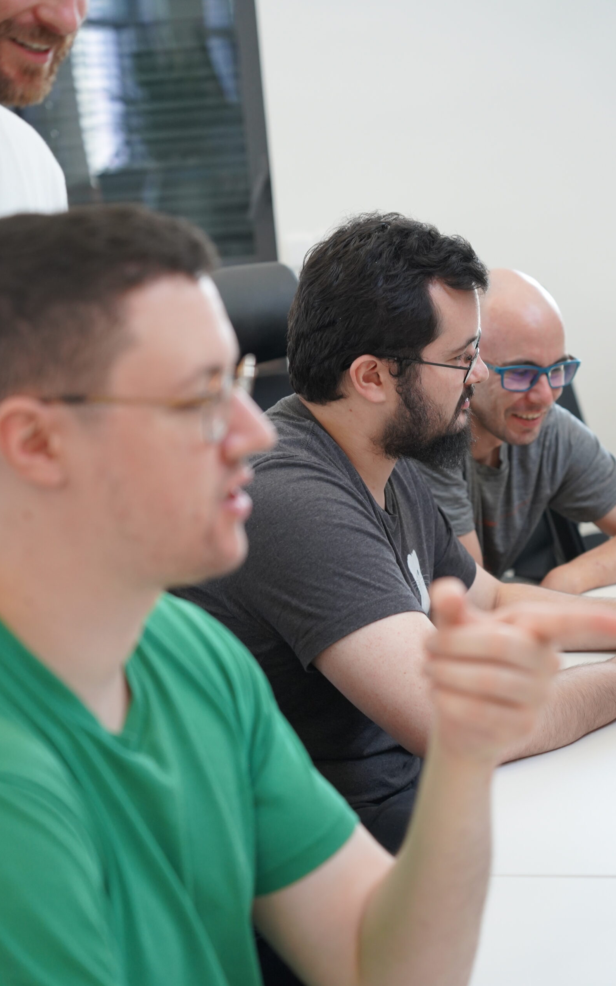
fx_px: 2095
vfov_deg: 26.5
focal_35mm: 78
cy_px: 493
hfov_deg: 16.7
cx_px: 316
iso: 1600
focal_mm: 76
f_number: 4
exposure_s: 1/160
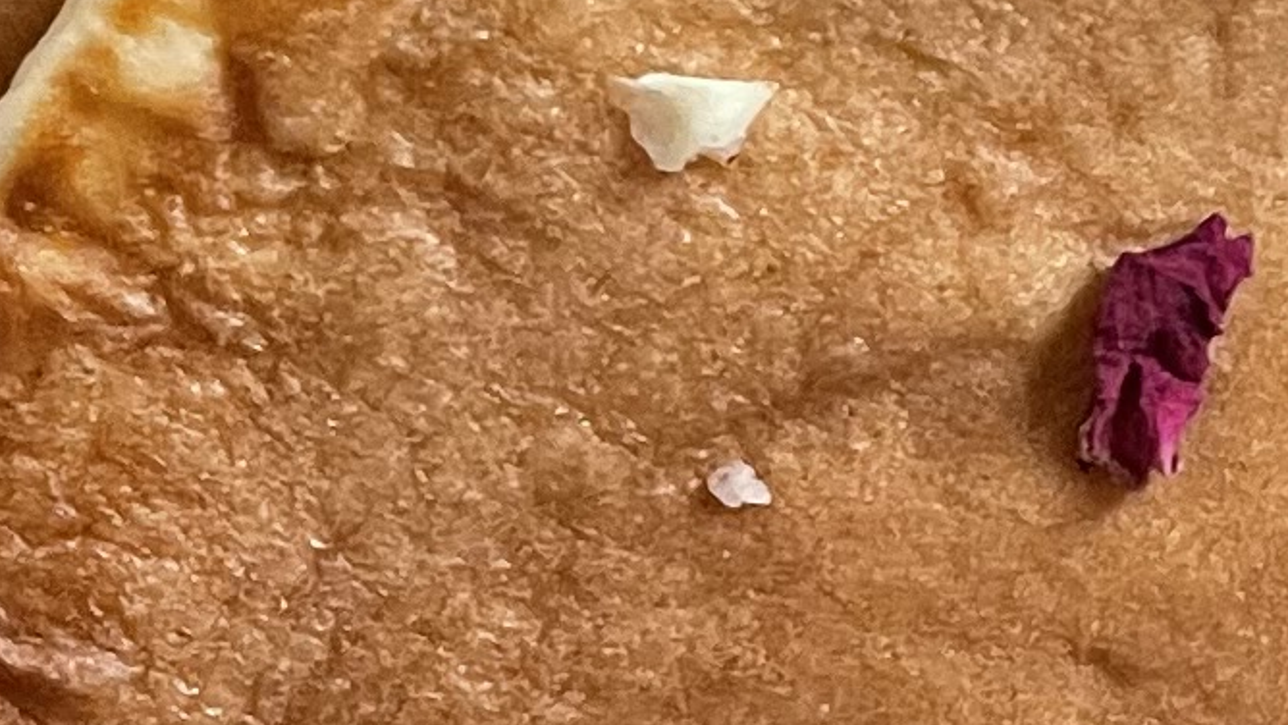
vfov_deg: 6.8
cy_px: -947
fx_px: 5841
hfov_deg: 11.7
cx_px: 2250
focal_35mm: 171
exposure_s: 1/87
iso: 125
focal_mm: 4.2
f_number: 1.6
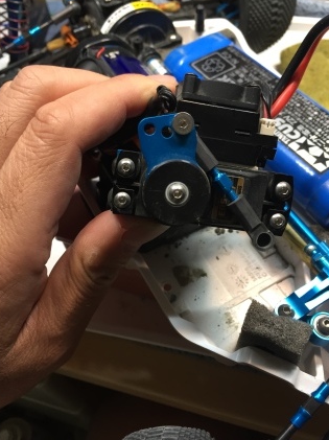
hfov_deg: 45.4
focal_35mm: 31
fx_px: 393
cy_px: 207
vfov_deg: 58.4
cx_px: 160
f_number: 2.2
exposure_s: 1/30
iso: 80
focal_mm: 4.15
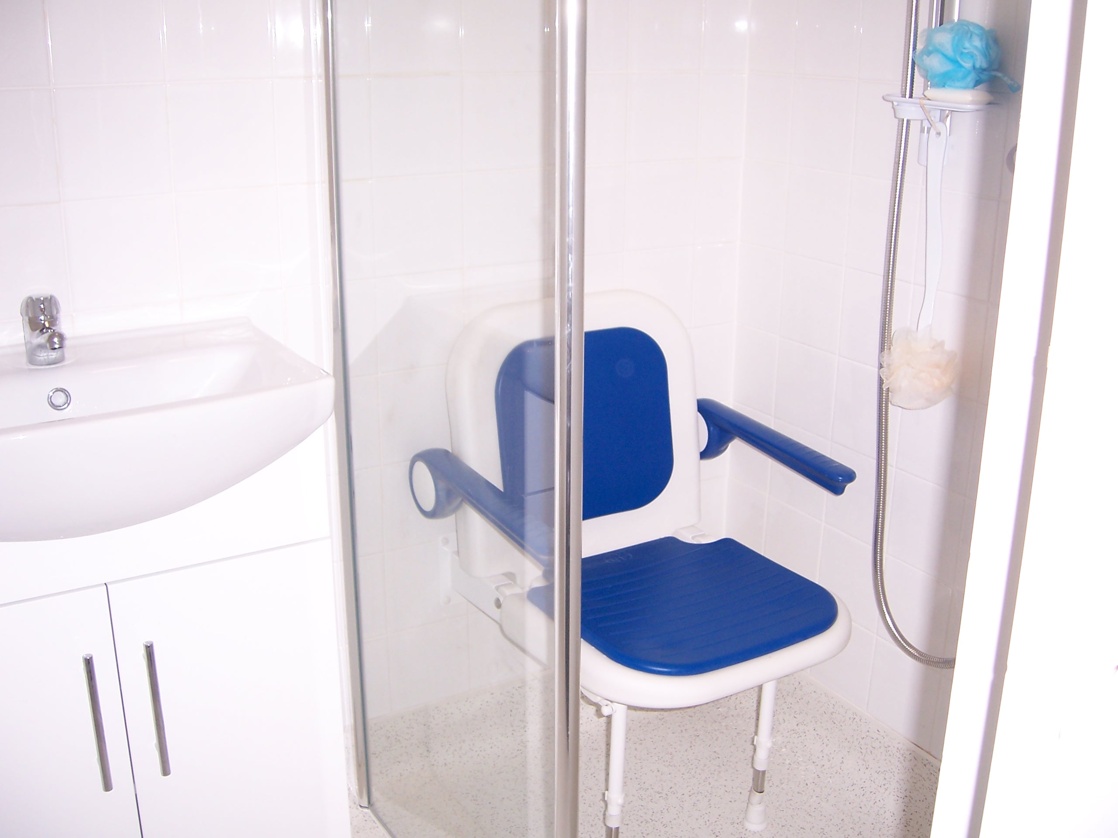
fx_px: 1163
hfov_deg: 51.4
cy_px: 419
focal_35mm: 36
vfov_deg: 39.7
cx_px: 559
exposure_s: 1/60
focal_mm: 6
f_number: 3
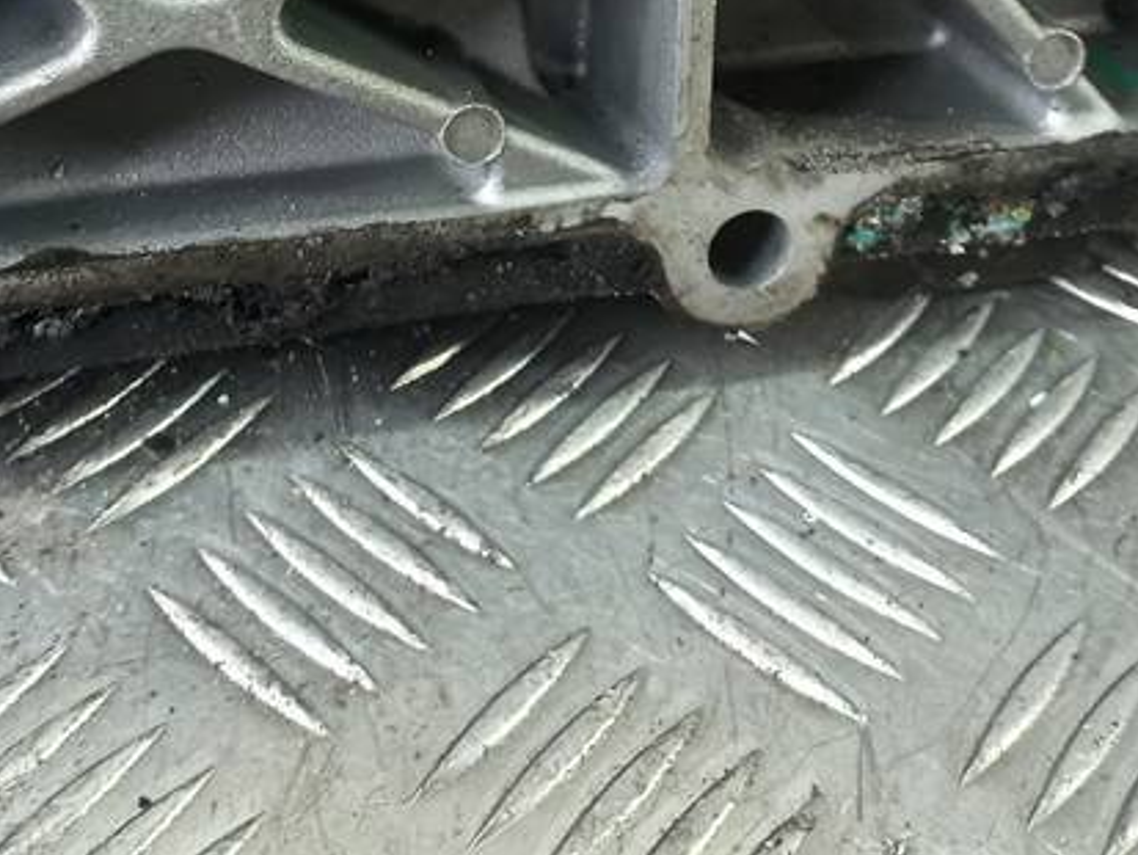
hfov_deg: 31.1
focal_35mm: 62
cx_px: 460
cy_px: -69
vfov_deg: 22.4
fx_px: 2039
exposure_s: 1/50
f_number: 1.8
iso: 80
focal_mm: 4.6
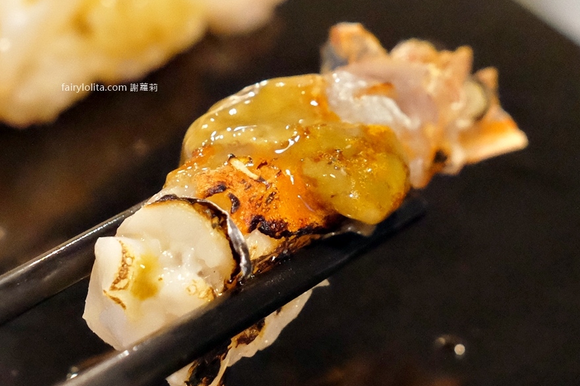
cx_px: 287
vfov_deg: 36.9
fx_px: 580
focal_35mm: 36
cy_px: 196
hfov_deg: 53.1
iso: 4000
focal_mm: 23
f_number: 3.6
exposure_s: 1/240
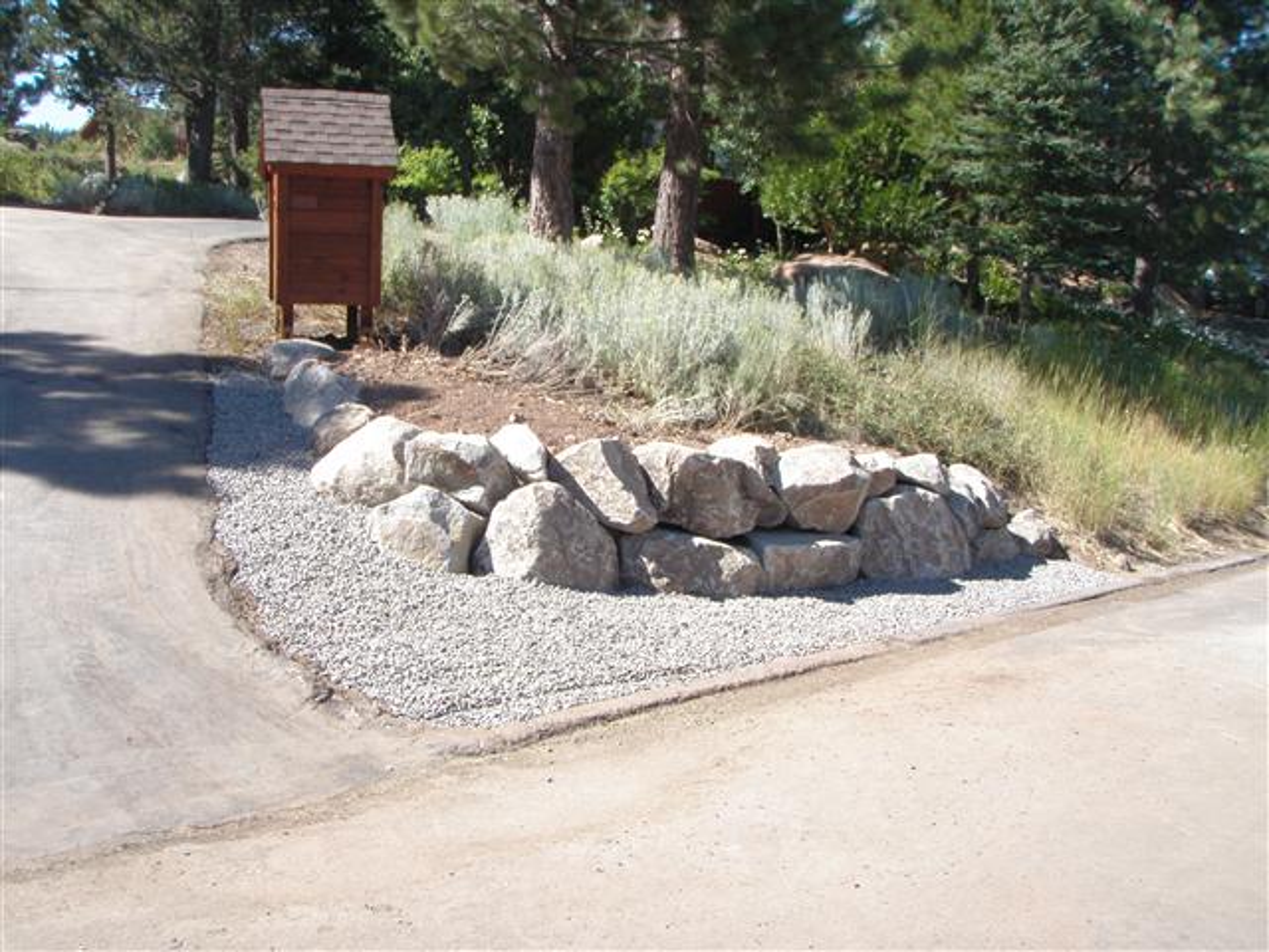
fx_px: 1393
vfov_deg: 37.7
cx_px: 634
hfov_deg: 49.0
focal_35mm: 38
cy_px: 476
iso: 80
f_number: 3.5
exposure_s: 1/500
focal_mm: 6.7
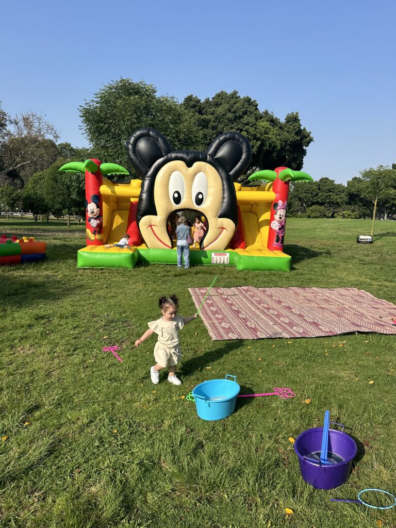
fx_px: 366
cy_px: 264
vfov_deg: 71.6
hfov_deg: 56.8
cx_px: 198
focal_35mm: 24
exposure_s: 1/4348
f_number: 1.78
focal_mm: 6.86
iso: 80
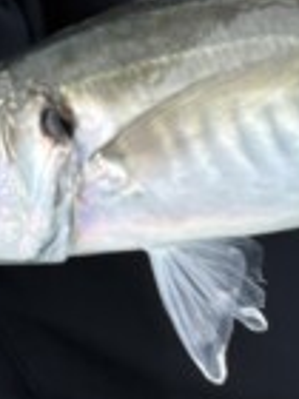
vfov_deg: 14.0
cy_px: -77
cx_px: 416
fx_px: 1578
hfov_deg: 10.5
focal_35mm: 137
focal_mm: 6.76
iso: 100
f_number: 1.78
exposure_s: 1/1314
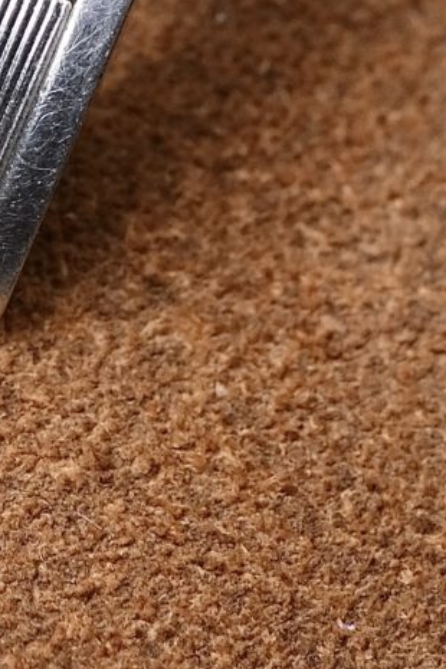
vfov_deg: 4.1
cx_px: -58
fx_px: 9198
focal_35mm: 495
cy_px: -695
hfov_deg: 2.8
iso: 500
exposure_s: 1/100
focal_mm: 60
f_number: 7.1
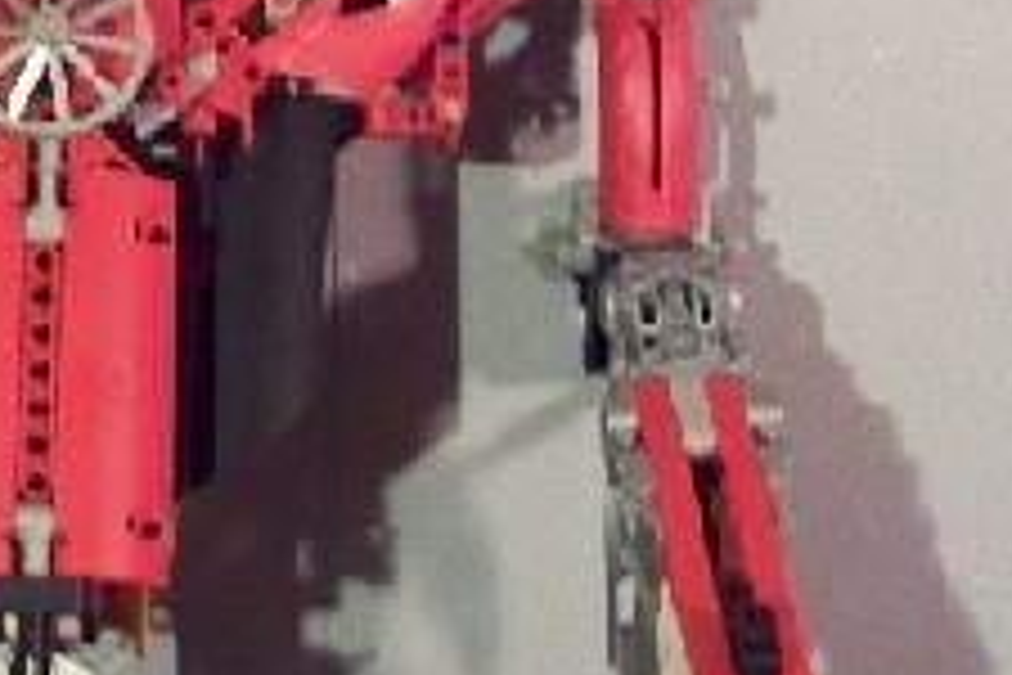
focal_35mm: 146
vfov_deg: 9.4
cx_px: 72
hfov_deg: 13.9
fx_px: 4104
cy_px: 79
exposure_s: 1/5
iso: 400
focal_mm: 9.86
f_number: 2.9
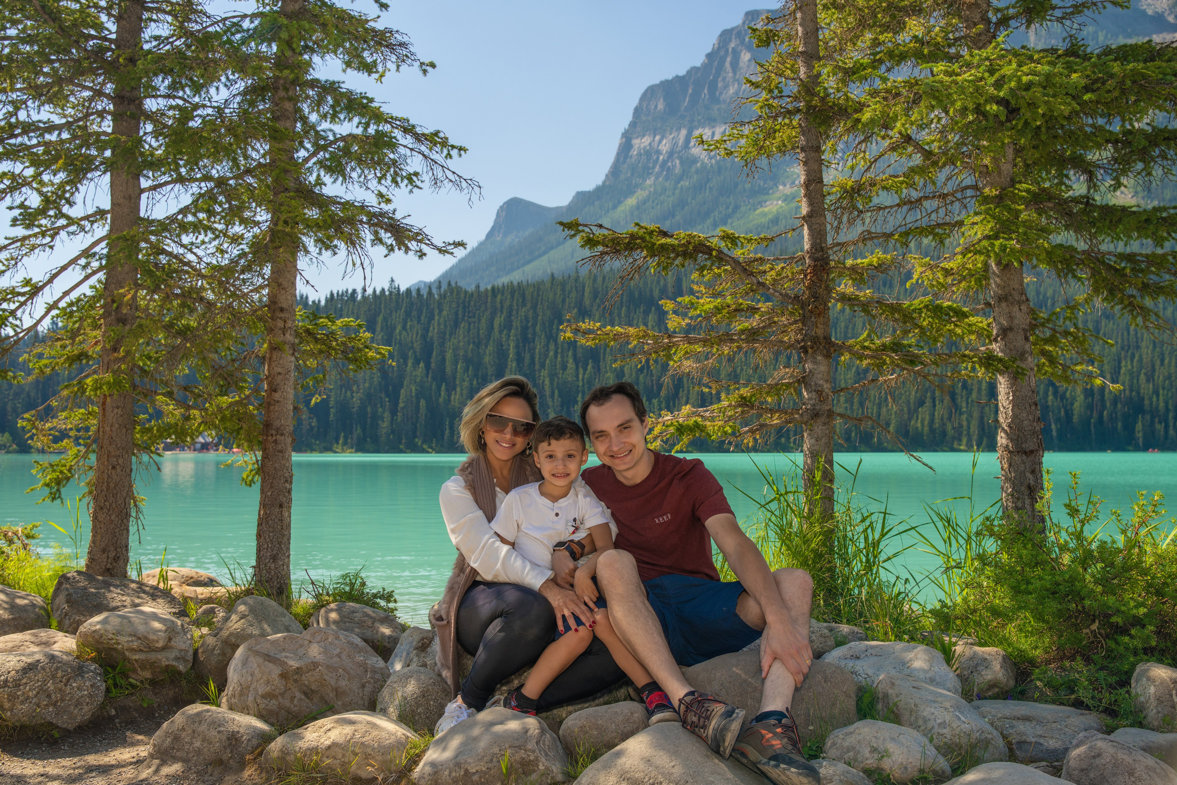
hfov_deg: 62.8
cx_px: 588
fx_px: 964
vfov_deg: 44.3
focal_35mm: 30
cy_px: 392
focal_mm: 29.5
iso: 80
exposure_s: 1/250
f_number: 5
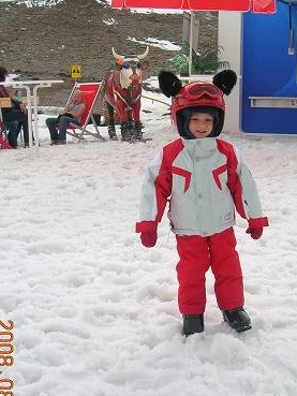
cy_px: 162
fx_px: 629
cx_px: 195
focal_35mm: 55
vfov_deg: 34.8
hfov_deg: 26.4
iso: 50
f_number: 4.9
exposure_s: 1/233
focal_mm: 5.7
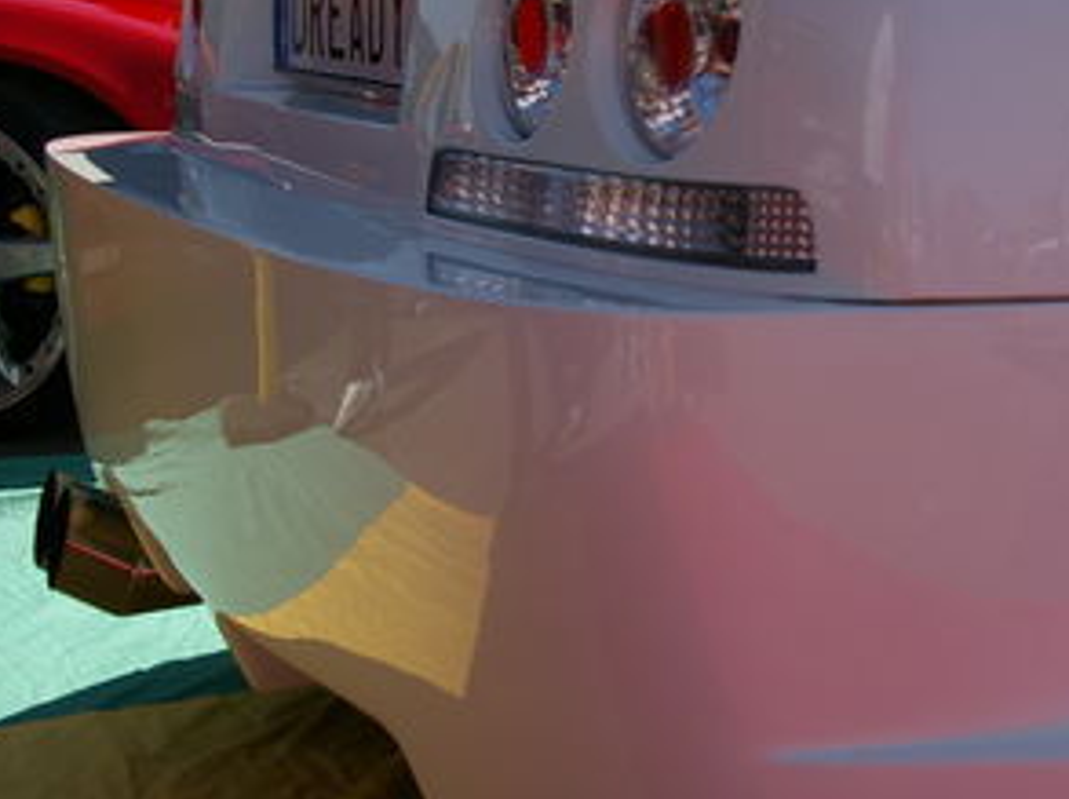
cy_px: 325
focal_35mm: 82
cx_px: 970
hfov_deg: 23.2
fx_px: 2529
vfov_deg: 17.9
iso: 200
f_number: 5.6
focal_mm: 26
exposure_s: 1/1250
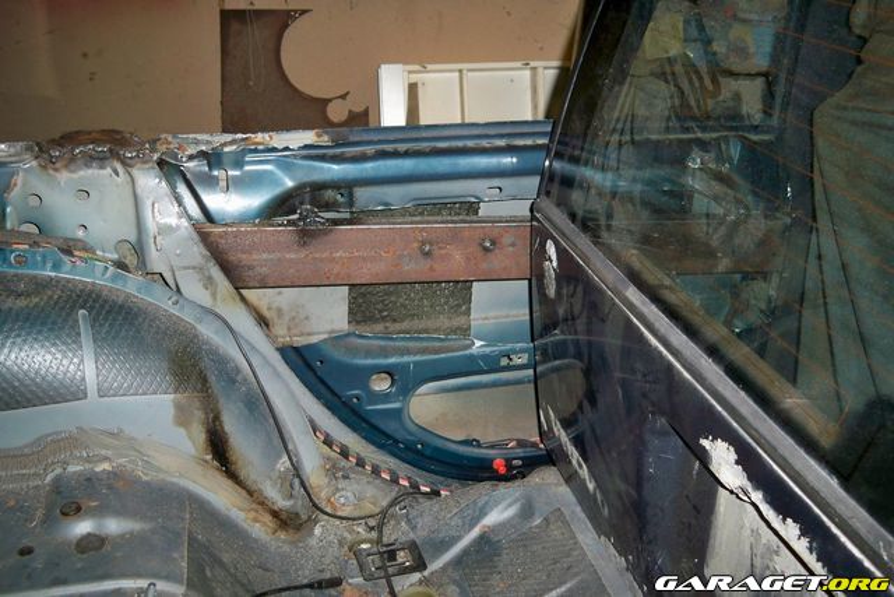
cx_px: 447
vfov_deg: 36.0
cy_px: 298
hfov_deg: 51.9
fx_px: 919
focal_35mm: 37
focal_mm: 7.9
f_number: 3.1
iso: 200
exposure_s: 1/30
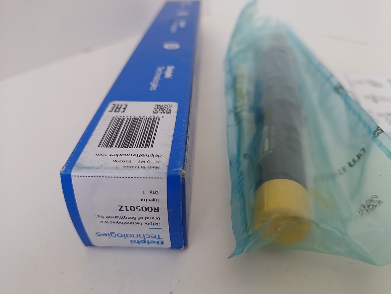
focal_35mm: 23
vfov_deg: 58.9
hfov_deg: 73.9
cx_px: 196
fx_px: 260
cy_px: 147
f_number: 1.8
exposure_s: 1/50
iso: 64
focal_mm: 5.06
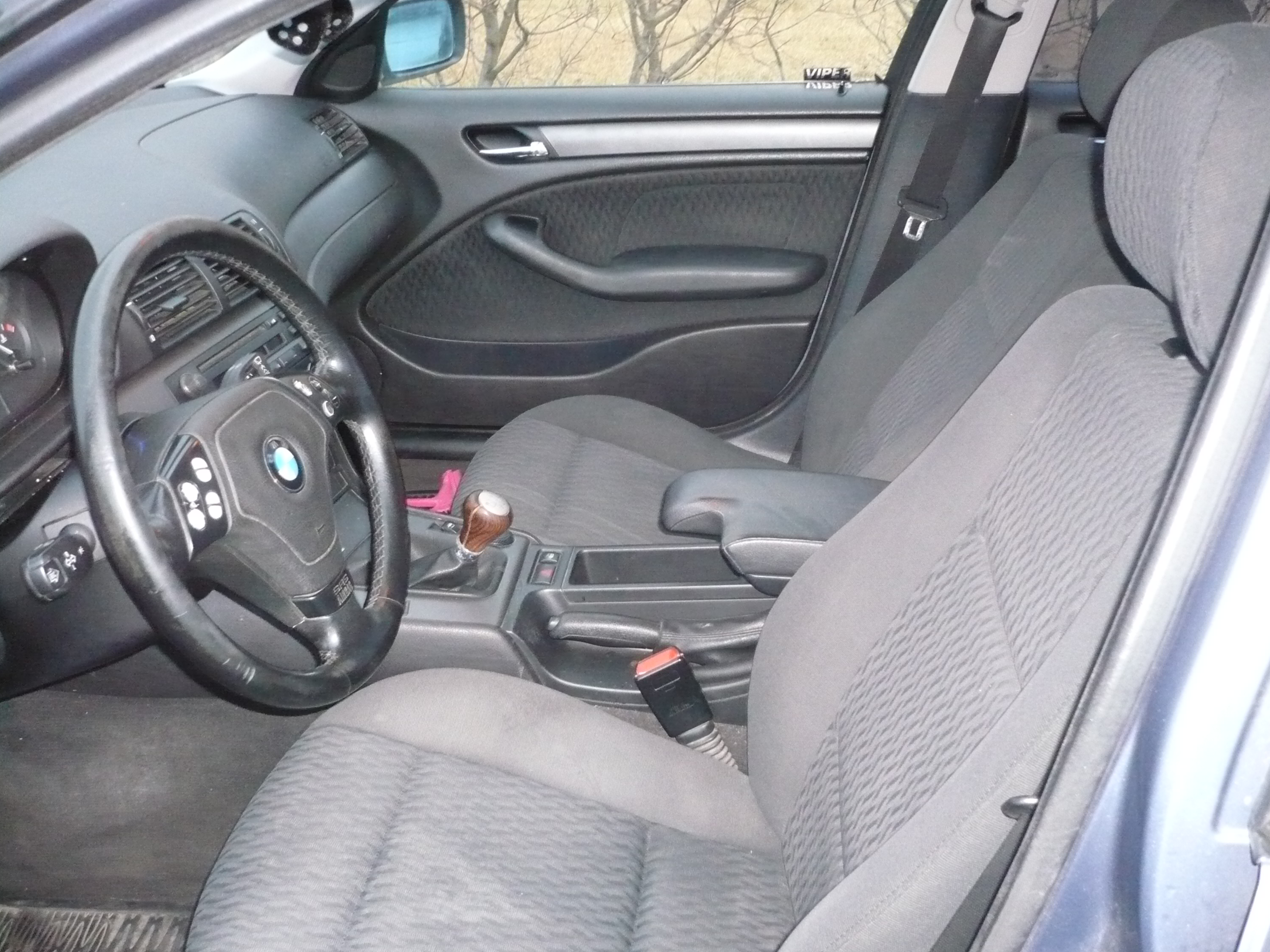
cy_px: 476
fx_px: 1321
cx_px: 649
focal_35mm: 36
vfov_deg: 39.7
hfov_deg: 51.4
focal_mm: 5.8
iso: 640
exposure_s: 1/30
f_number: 2.8
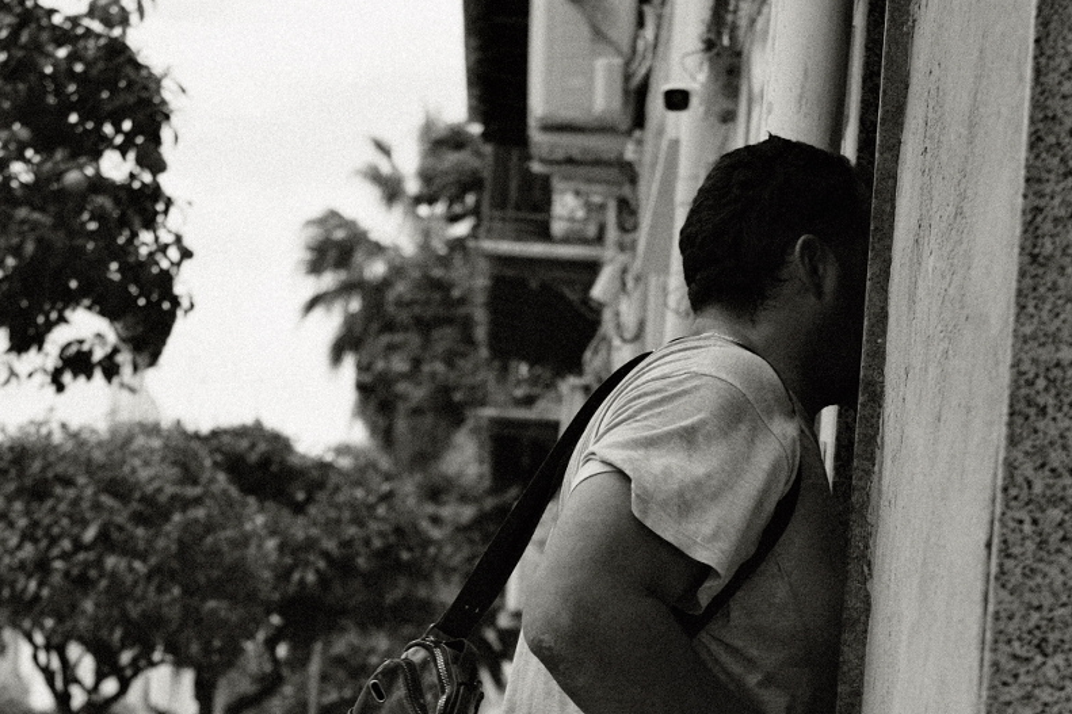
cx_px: 545
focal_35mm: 119
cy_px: 768
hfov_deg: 17.2
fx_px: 3543
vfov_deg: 11.4
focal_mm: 35
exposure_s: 1/950
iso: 320
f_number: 2.8
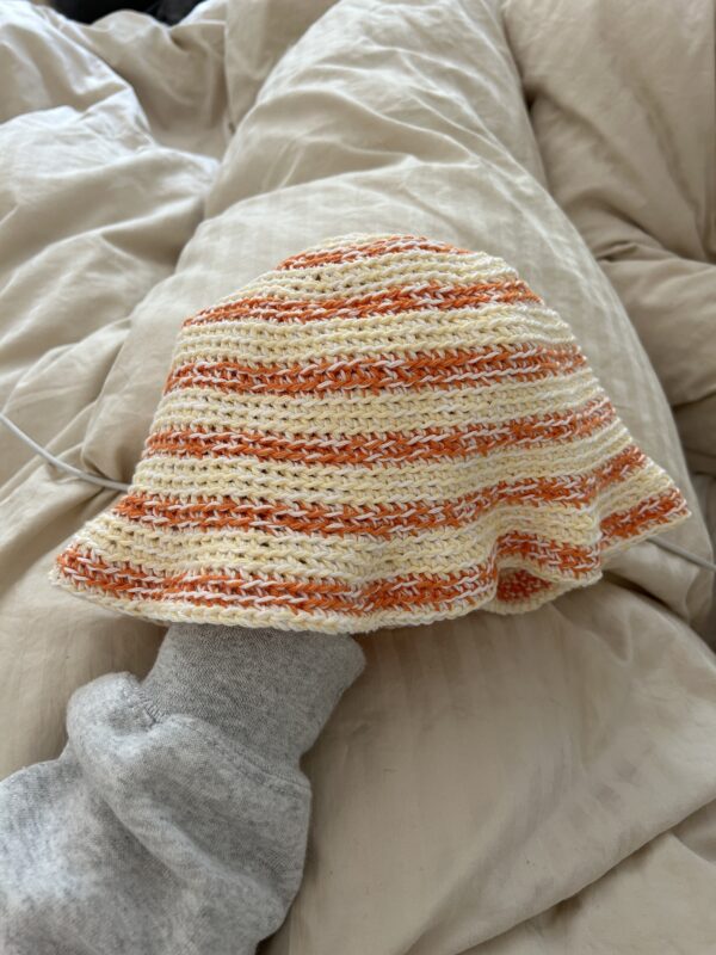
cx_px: 358
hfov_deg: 53.1
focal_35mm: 26
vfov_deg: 67.3
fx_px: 717
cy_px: 478
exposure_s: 1/64
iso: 125
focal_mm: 5.7
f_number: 1.5
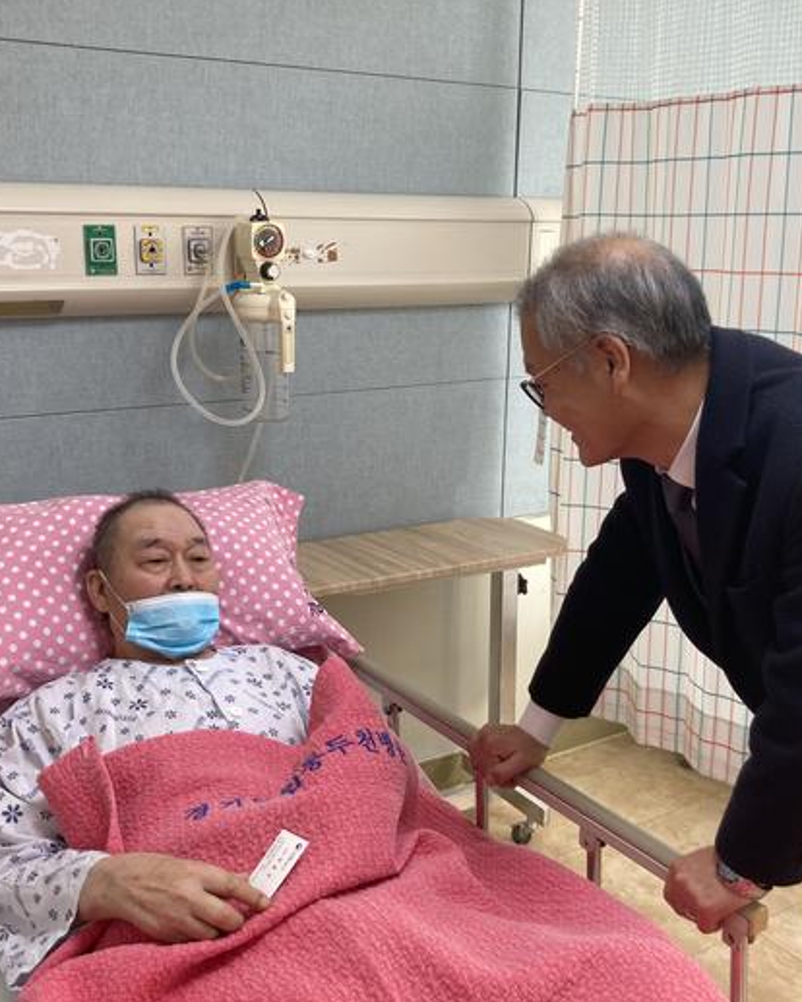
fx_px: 1097
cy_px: 499
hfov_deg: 40.1
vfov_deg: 49.1
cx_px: 416
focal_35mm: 37
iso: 64
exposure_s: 1/120
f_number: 1.8
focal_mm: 3.99
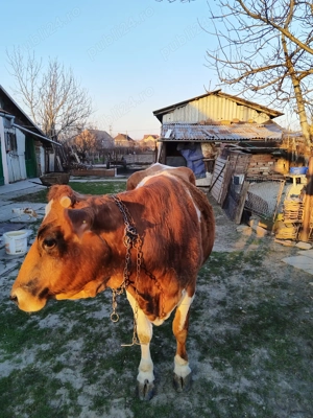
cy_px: 209
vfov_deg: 67.3
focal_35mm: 26
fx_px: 313
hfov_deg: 53.1
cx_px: 156
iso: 104
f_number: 1.9
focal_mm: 4.95
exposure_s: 1/100
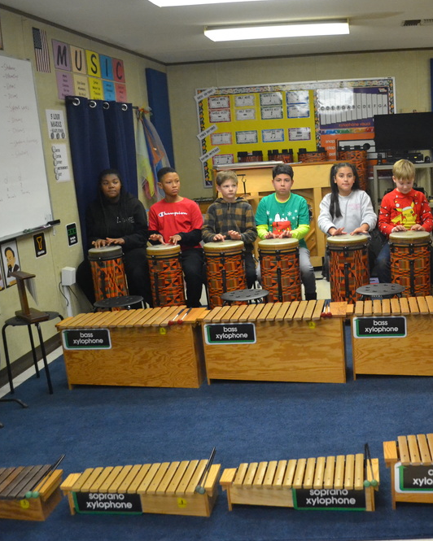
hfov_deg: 37.0
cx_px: 339
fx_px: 625
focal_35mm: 39
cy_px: 266
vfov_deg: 46.8
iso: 3200
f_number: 3.5
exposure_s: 1/320
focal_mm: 18
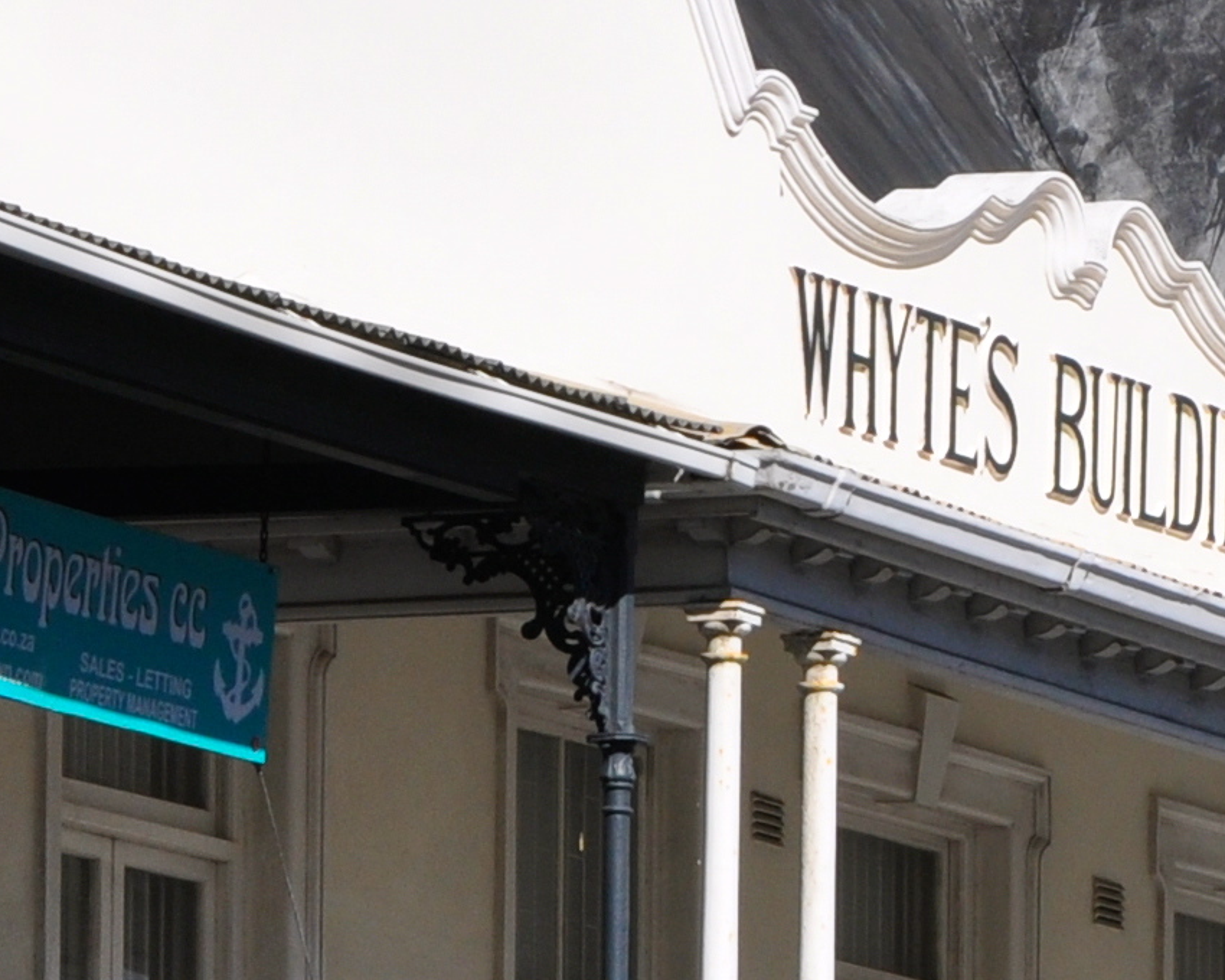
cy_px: 1257
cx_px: 1597
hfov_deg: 5.2
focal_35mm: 369
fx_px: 13378
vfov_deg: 4.2
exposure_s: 1/500
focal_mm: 52
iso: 250
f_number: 11
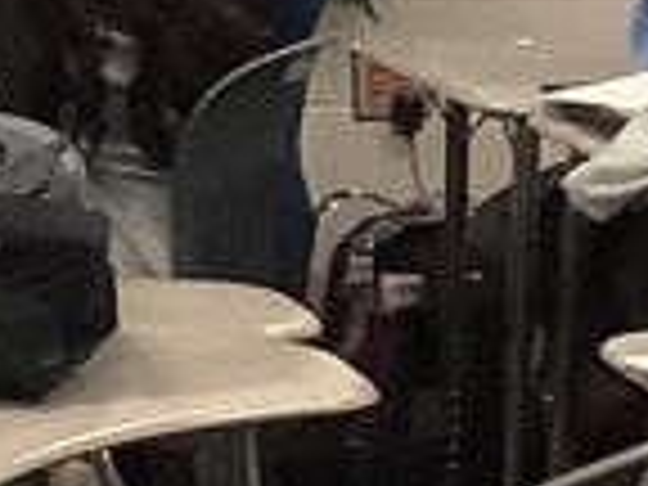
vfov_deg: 6.6
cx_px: -814
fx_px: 4137
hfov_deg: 8.3
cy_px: -288
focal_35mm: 221
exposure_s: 1/60
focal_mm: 3.3
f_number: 2.4
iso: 250
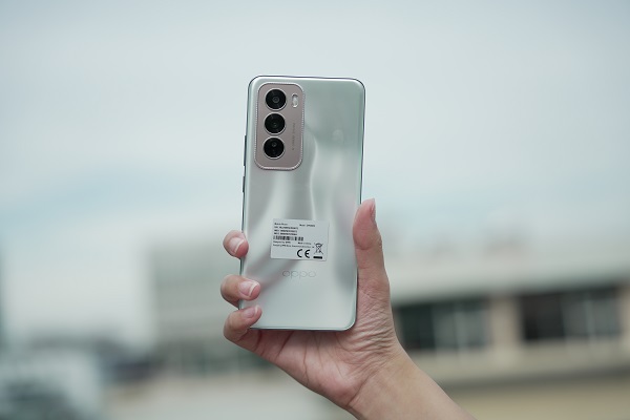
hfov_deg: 28.8
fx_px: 1225
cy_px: 210
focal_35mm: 70
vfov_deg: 19.5
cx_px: 315
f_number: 2.8
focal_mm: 70
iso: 125
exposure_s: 1/800
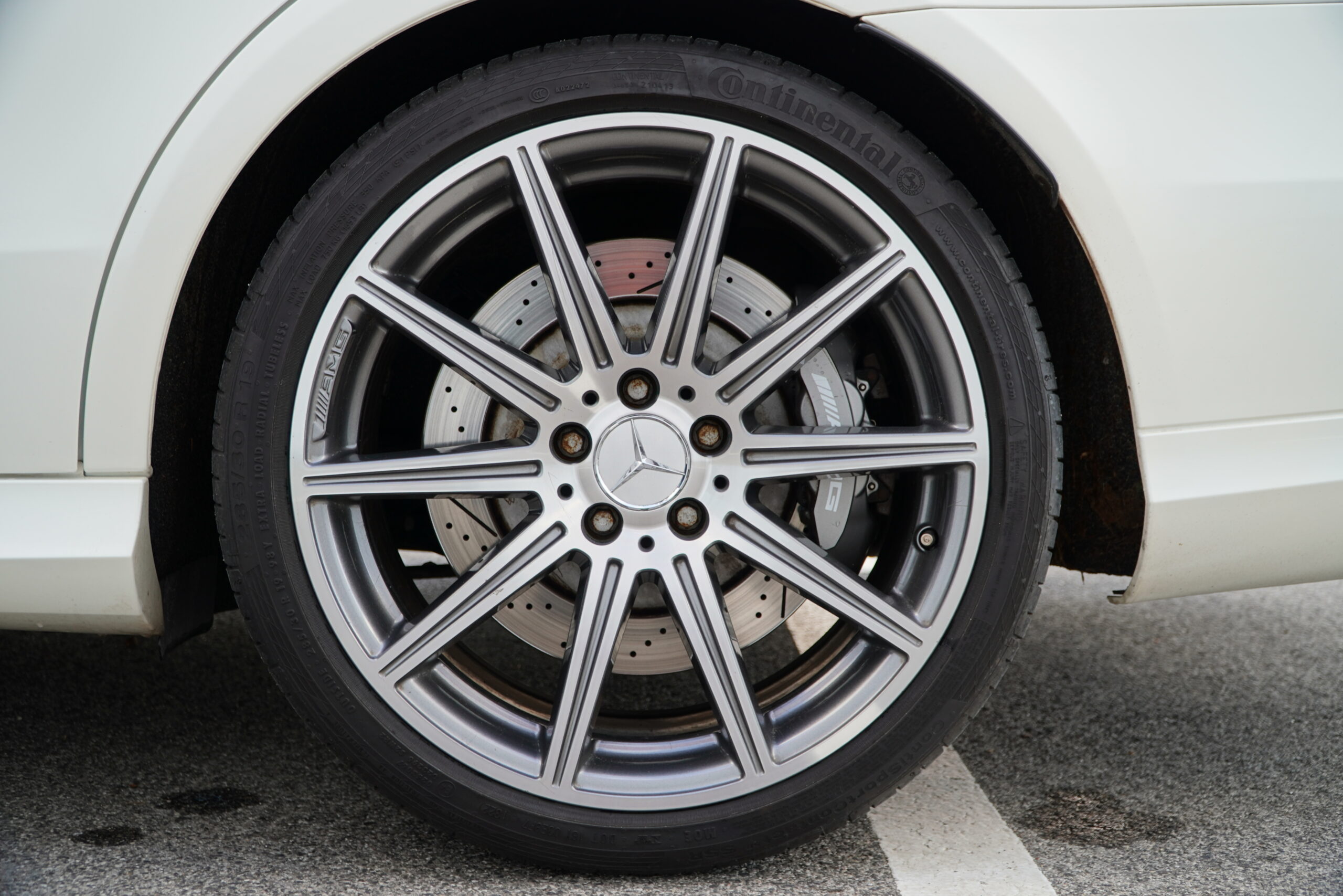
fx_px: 1455
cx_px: 672
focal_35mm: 39
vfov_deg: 34.2
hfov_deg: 49.6
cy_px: 448
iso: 200
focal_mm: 26
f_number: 4
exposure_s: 1/60
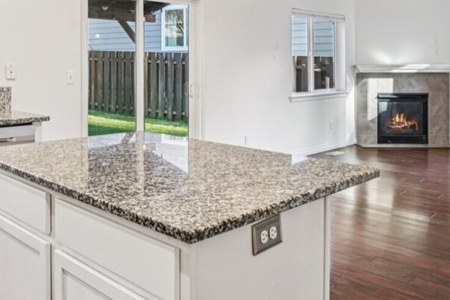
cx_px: 141
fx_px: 462
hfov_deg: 50.7
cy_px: 67
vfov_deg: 35.0
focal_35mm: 37
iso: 400
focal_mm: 16
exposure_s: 1/10
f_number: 8
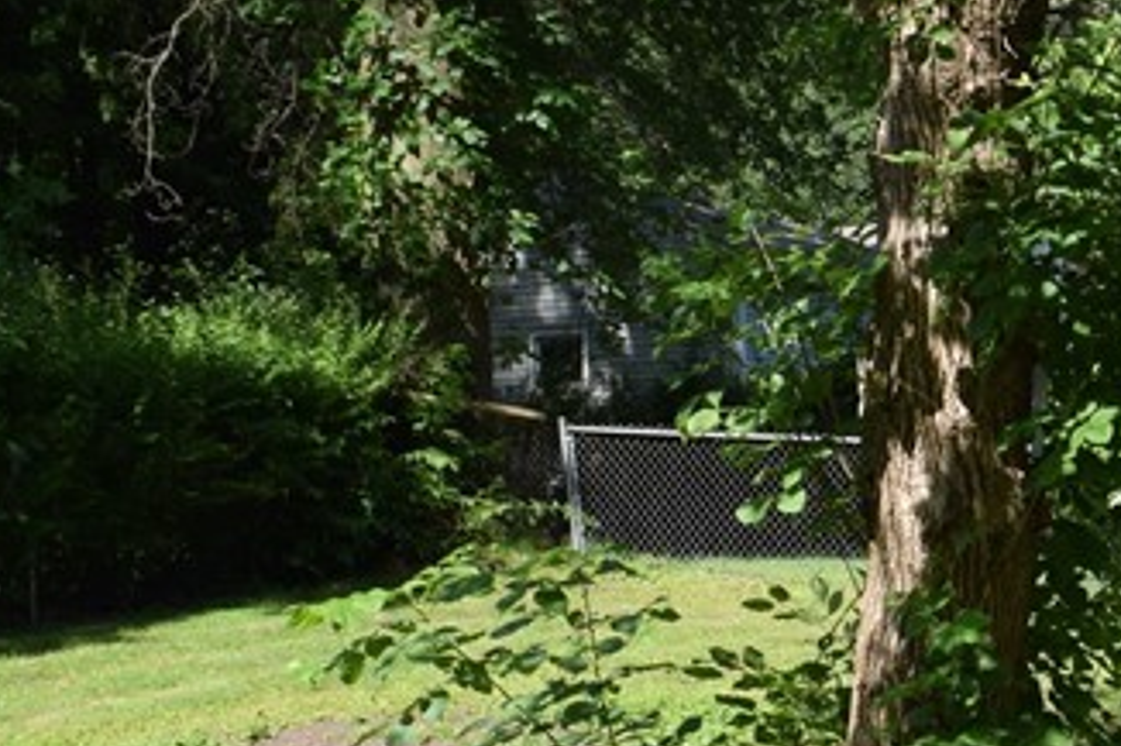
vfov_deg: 15.0
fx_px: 2801
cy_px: 633
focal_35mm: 90
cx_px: 1379
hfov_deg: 21.0
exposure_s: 1/250
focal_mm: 18
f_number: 8
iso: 220
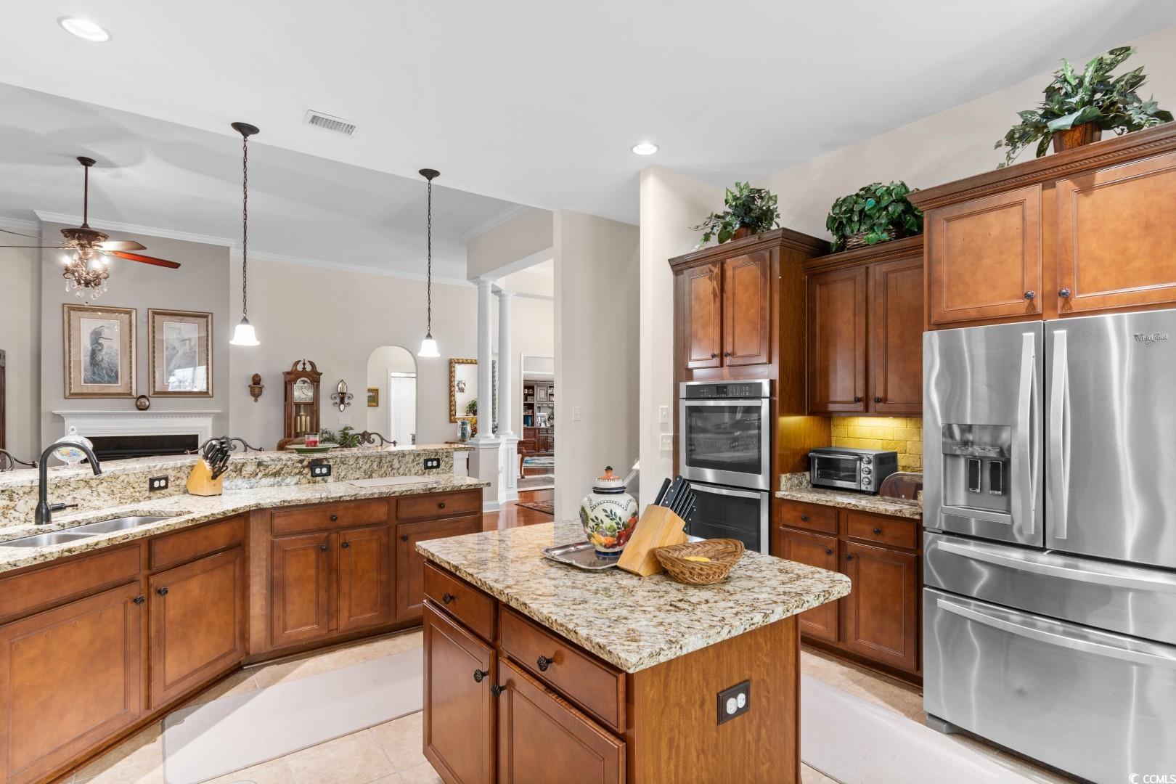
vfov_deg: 70.4
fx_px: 555
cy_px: 392
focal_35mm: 17
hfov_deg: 93.3
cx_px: 588
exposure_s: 1/2
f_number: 4.8
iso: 100
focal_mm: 11.5
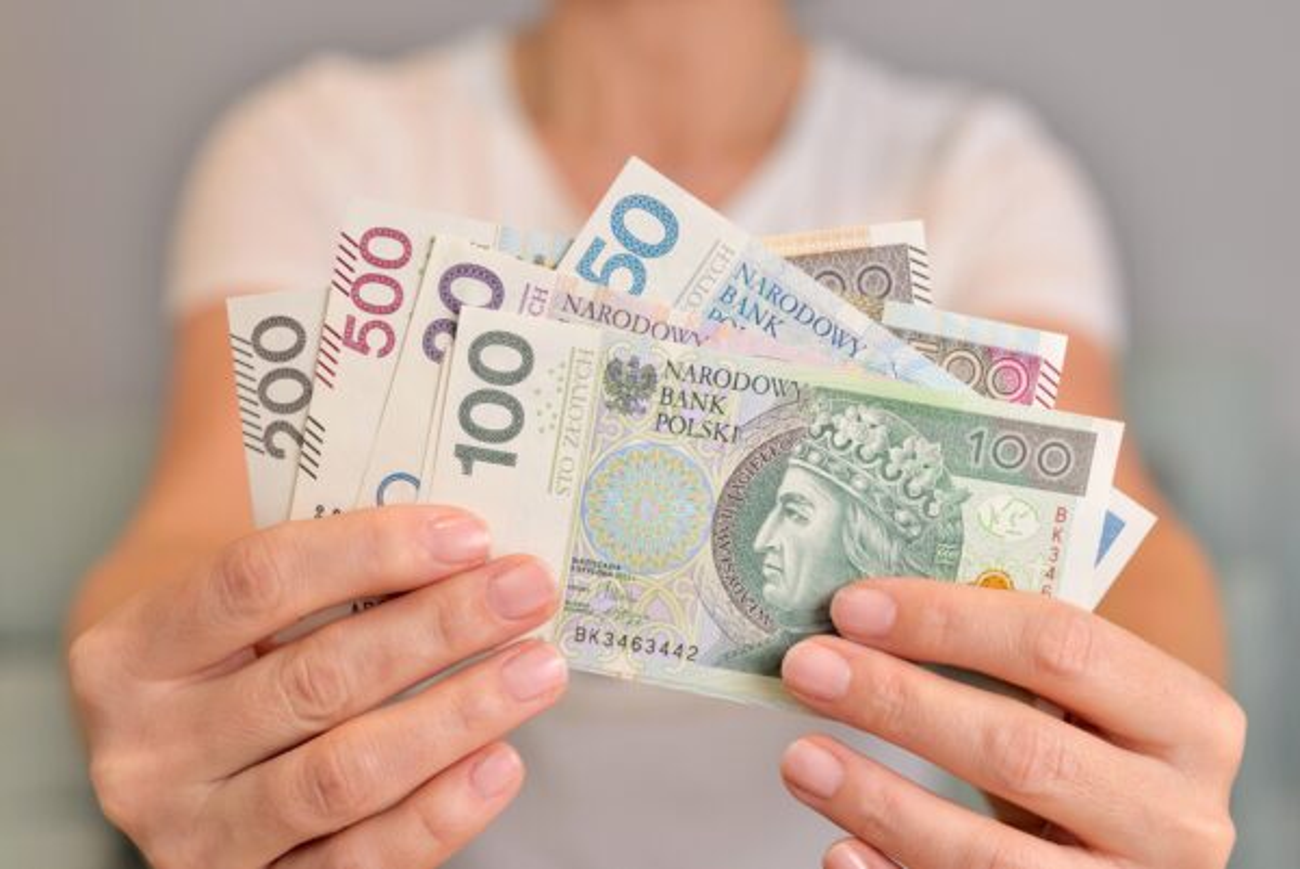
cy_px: 434
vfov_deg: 27.0
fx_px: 1807
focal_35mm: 50
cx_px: 650
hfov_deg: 39.6
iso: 200
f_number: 3.5
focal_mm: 50
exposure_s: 1/125
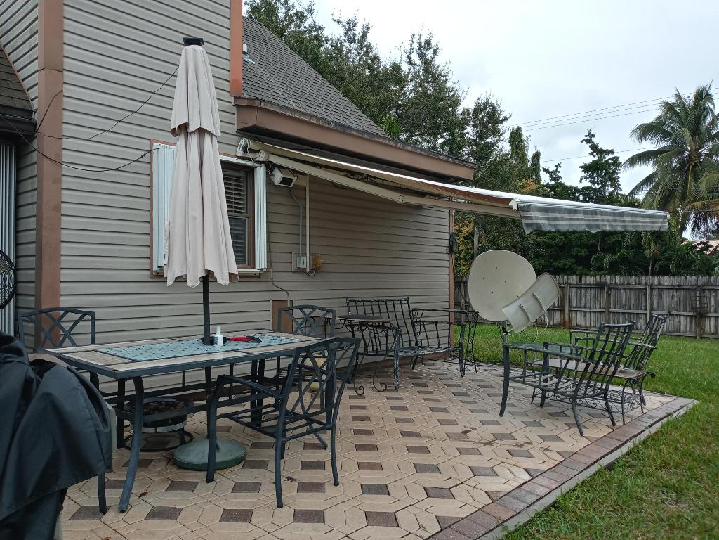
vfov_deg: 49.7
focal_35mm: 28
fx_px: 582
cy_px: 270
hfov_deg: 63.4
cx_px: 360
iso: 100
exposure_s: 1/441
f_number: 1.8
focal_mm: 3.61
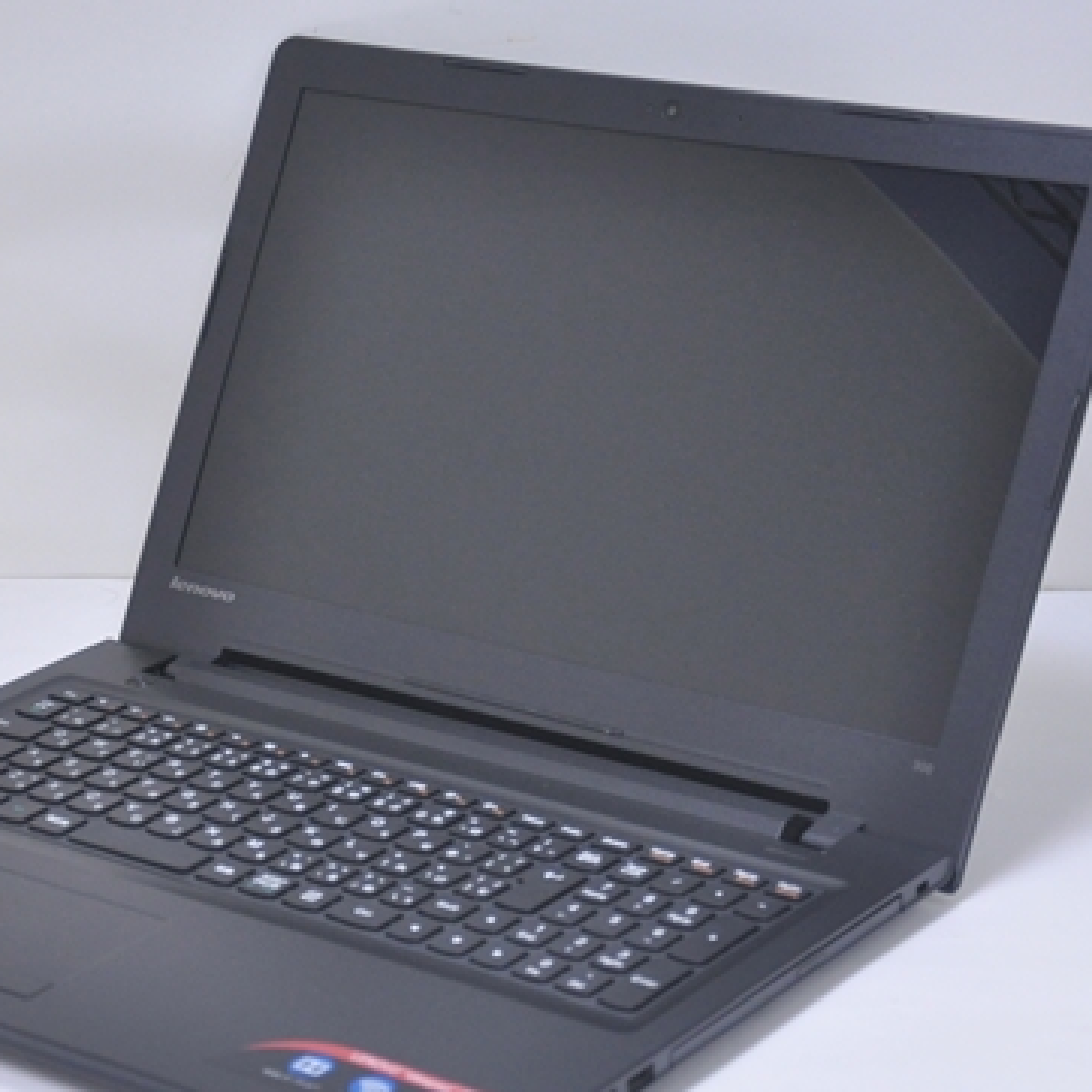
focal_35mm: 99
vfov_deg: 17.6
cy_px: 605
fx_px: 3533
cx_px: 446
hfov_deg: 17.6
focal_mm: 42
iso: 800
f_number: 4.8
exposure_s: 1/40
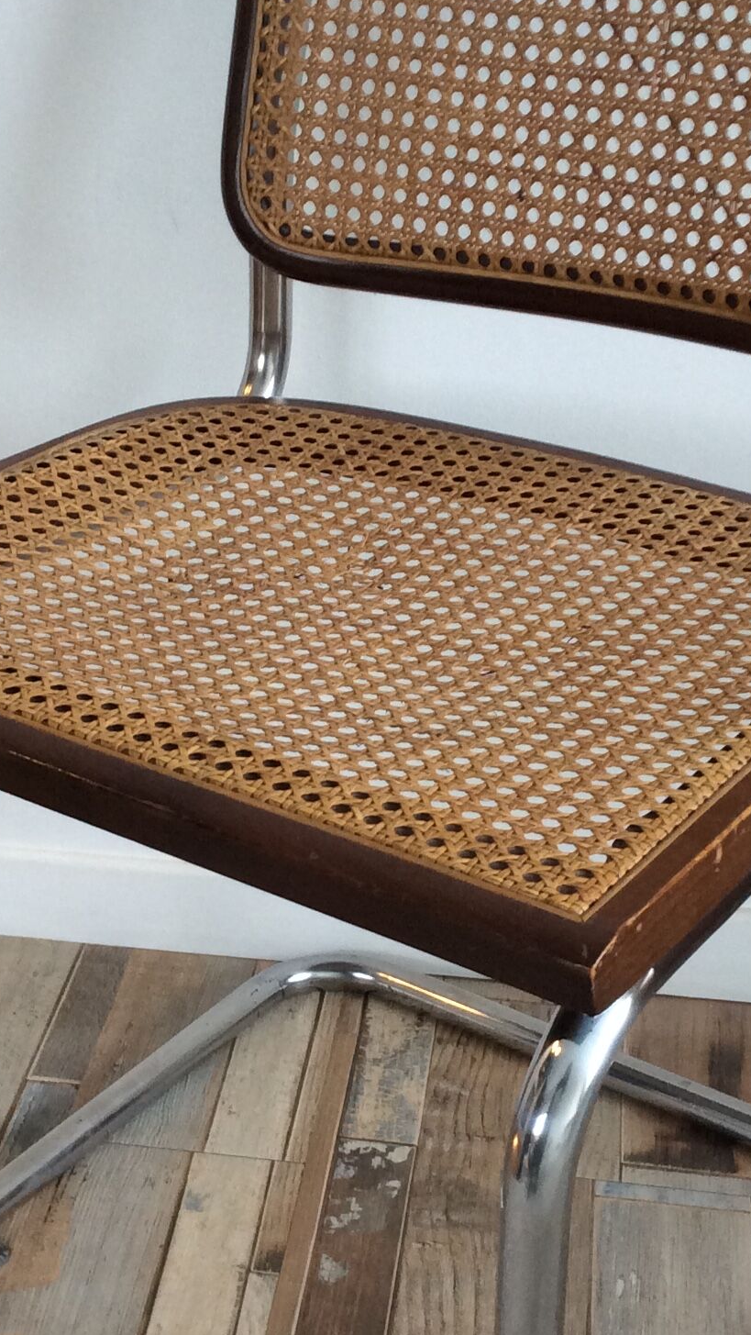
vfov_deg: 33.8
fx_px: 2194
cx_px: 331
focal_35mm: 62
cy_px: 722
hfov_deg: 19.4
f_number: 2.4
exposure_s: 1/25
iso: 64
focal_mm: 3.3
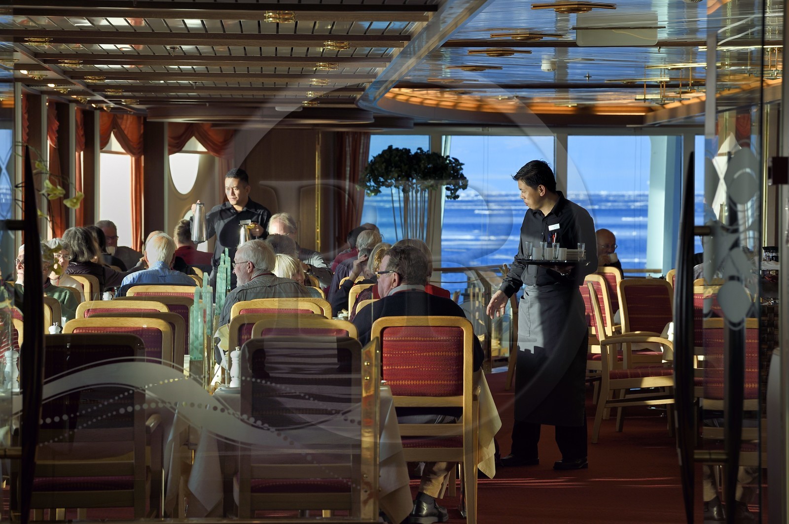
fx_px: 3175
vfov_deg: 9.4
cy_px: 262
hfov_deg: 14.2
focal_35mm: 145
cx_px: 394
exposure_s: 1/125
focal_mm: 145
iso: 400
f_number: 8
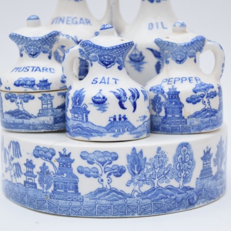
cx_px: 114
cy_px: 116
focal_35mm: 106
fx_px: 798
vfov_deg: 16.5
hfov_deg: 16.5
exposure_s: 1/125
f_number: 5.6
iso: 800
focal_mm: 55
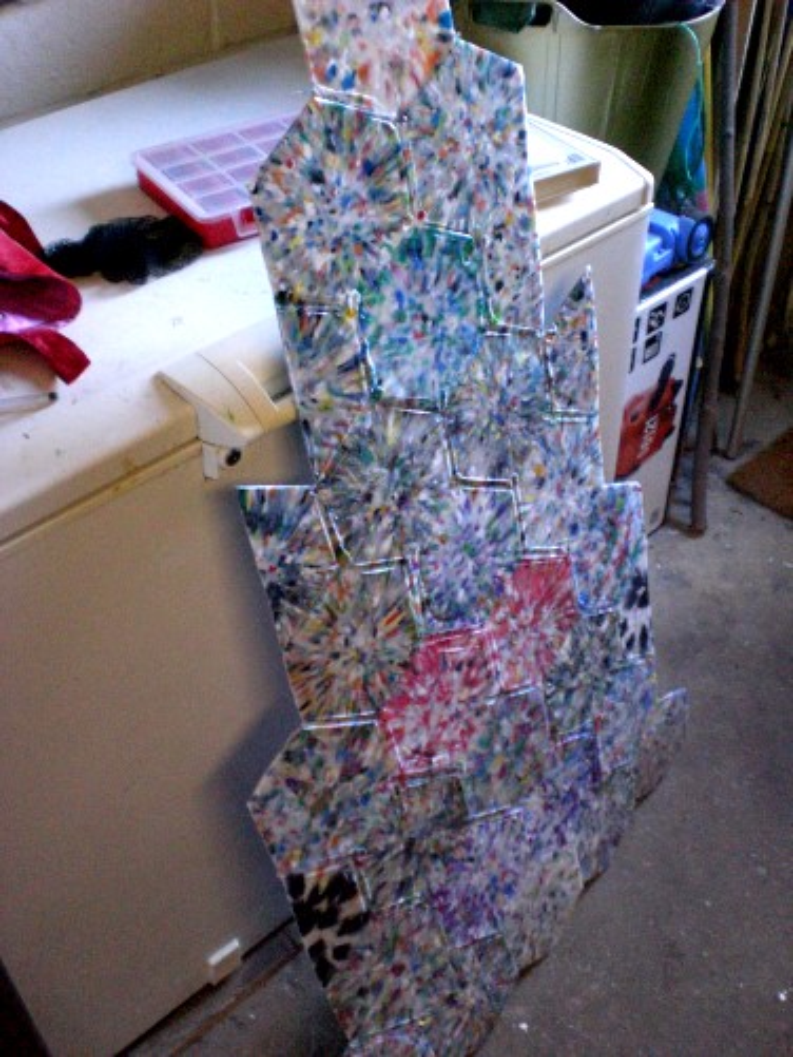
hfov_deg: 37.7
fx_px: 1160
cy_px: 528
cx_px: 396
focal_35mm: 38
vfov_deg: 49.0
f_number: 3.1
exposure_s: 1/40
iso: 800
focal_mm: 6.3
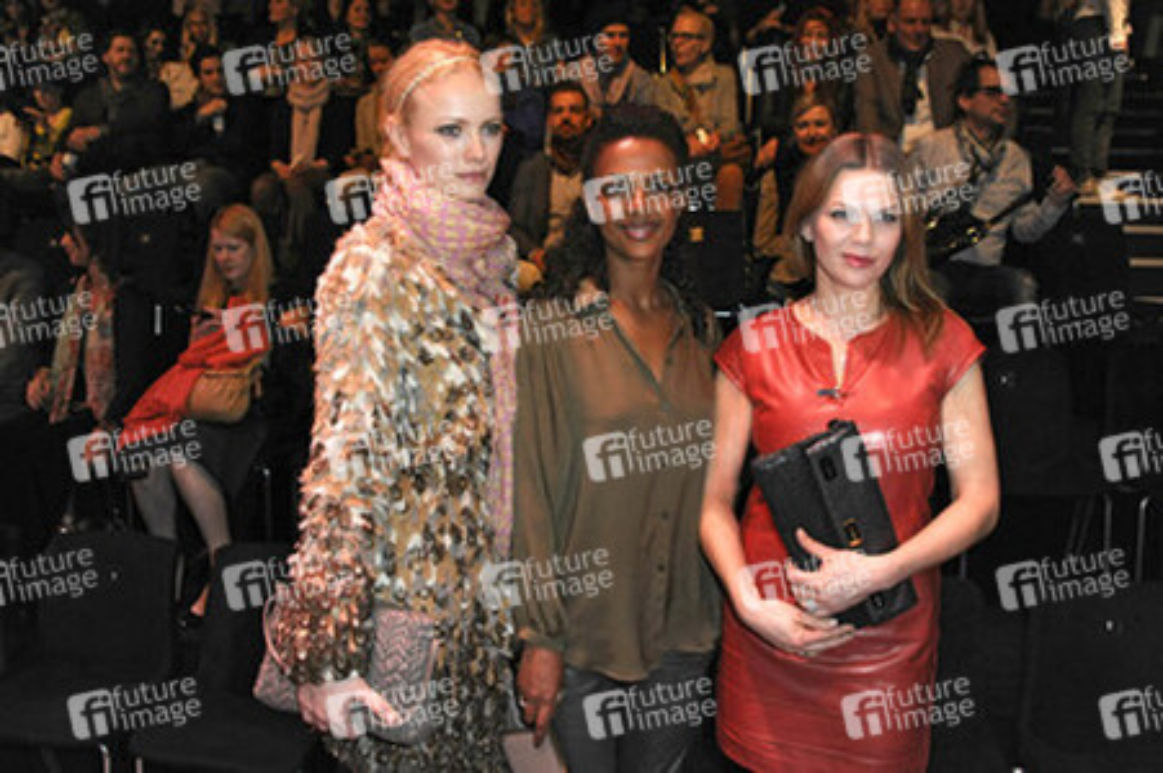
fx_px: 904
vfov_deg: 46.3
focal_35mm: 28
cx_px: 582
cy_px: 386
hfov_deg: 65.5
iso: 2000
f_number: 5.6
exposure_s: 1/50
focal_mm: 28
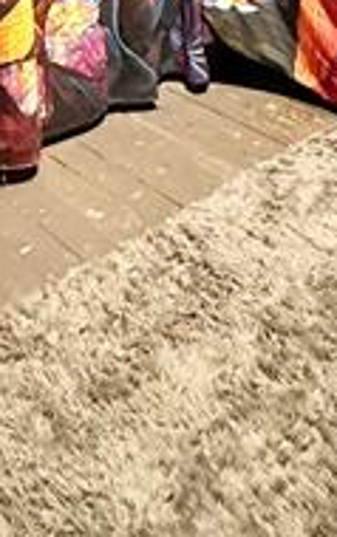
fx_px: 880
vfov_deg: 26.7
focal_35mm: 60
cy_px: -220
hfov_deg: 21.6
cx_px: 108
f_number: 2.2
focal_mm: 2.22
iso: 1000
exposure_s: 1/60
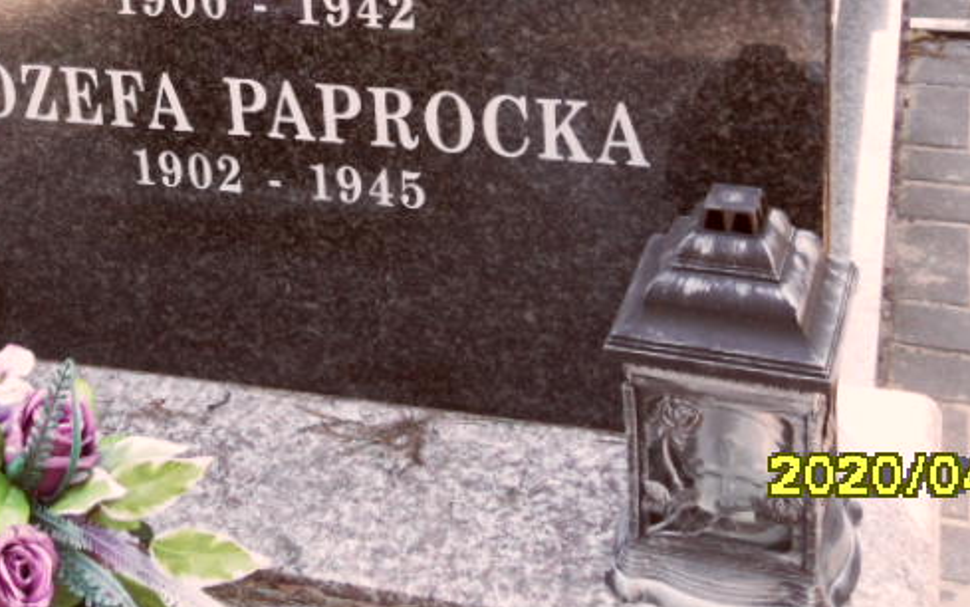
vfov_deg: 17.5
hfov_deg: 28.2
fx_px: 1878
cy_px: -129
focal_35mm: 71
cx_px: 165
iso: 100
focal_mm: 5.3
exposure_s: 1/60
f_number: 3.4
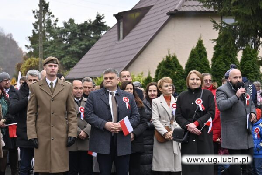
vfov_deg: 13.3
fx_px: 750
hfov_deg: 19.8
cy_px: 88
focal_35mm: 103
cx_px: 131
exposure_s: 1/250
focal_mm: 69
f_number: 4
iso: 400
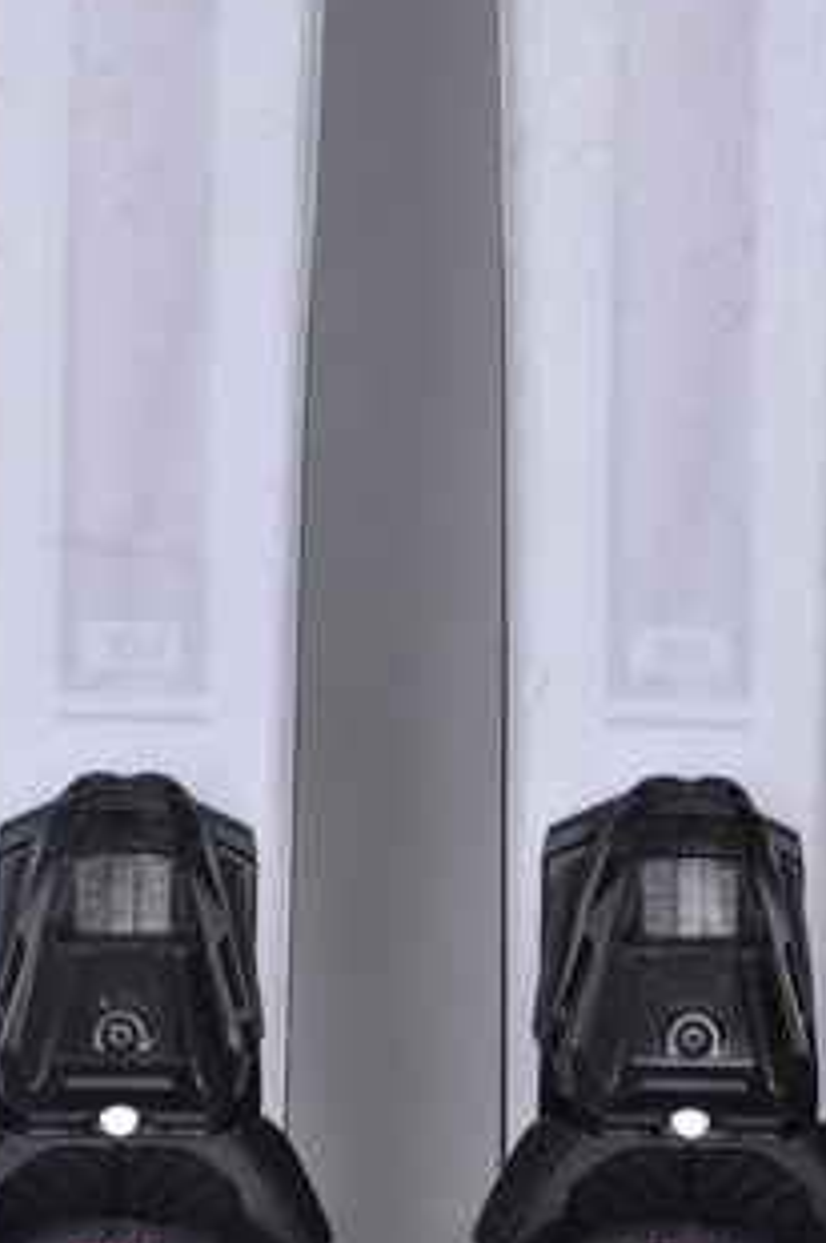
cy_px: 401
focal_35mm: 229
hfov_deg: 6.0
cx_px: 411
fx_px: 7889
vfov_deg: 9.0
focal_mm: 105
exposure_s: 1/125
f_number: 9.5
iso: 3200
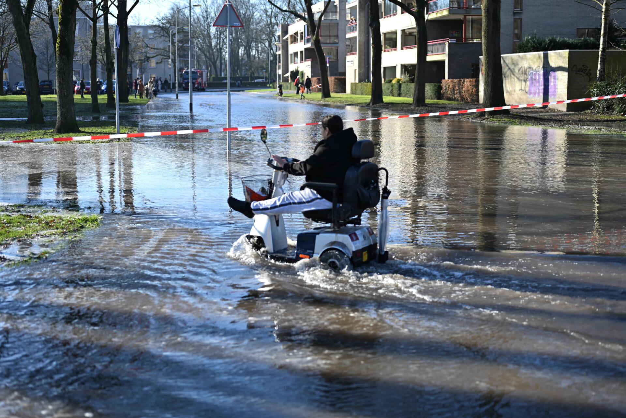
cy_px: 209
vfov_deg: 27.0
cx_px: 313
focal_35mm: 50
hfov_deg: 39.6
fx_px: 870
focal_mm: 50
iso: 64
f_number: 2.5
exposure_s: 1/800
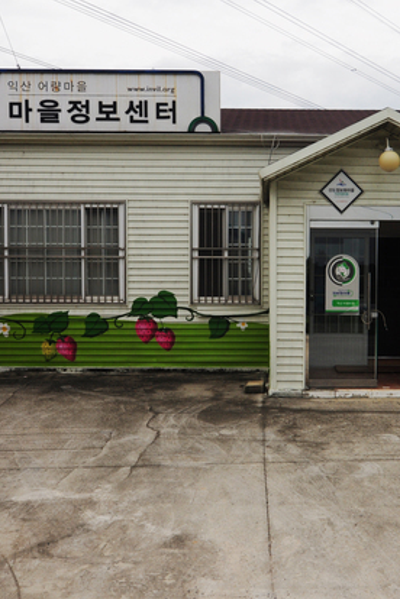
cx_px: 288
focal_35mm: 41
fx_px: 683
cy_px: 301
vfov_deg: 47.4
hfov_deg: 32.2
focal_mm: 18
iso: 200
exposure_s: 1/500
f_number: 8
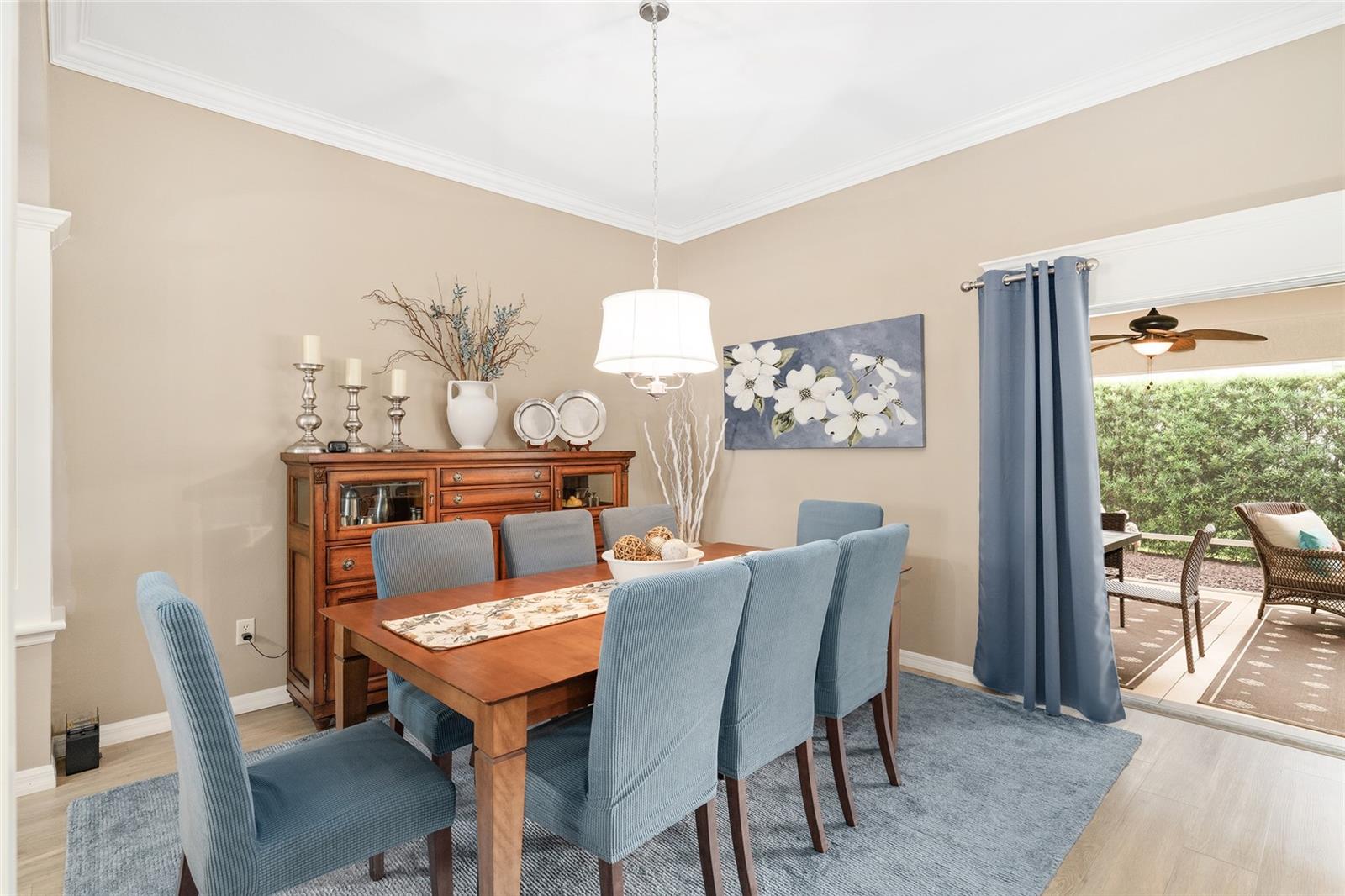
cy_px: 448
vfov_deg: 70.4
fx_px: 635
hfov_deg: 93.3
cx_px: 672
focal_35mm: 17
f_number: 7.1
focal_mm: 17
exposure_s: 1/8
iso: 500
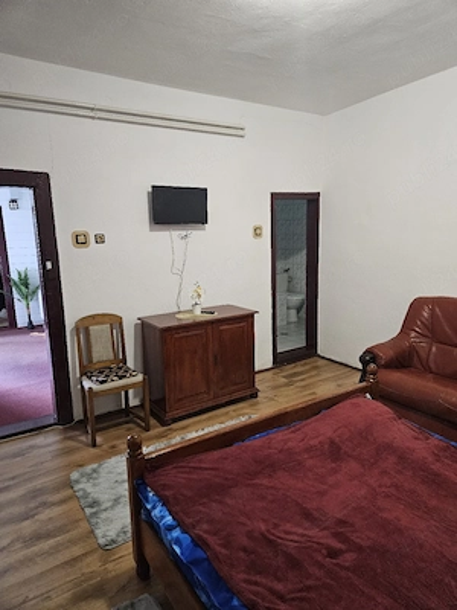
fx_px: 405
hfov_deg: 58.9
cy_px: 305
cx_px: 228
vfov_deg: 73.9
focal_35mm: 23
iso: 640
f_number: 1.8
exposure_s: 1/50.3
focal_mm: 5.4
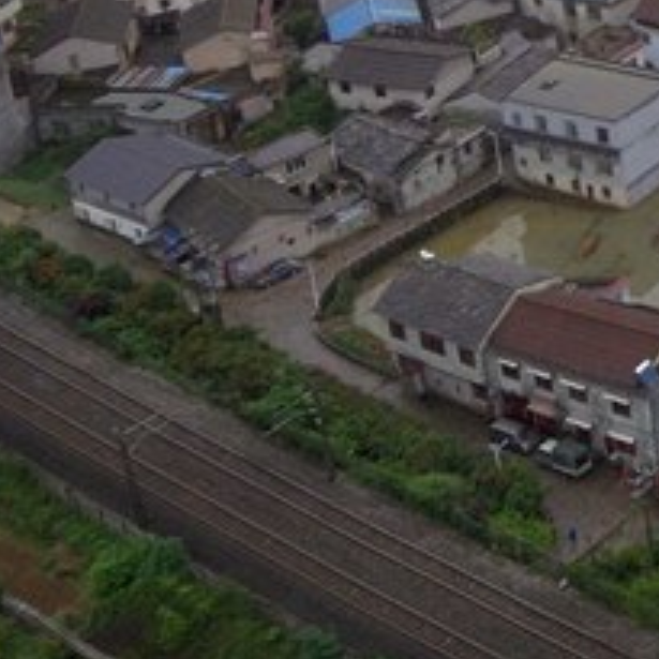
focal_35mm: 74
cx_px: 1292
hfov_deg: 17.4
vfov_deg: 20.1
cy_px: -330
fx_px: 1594
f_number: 2.8
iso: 100
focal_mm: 3.61
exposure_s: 1/460
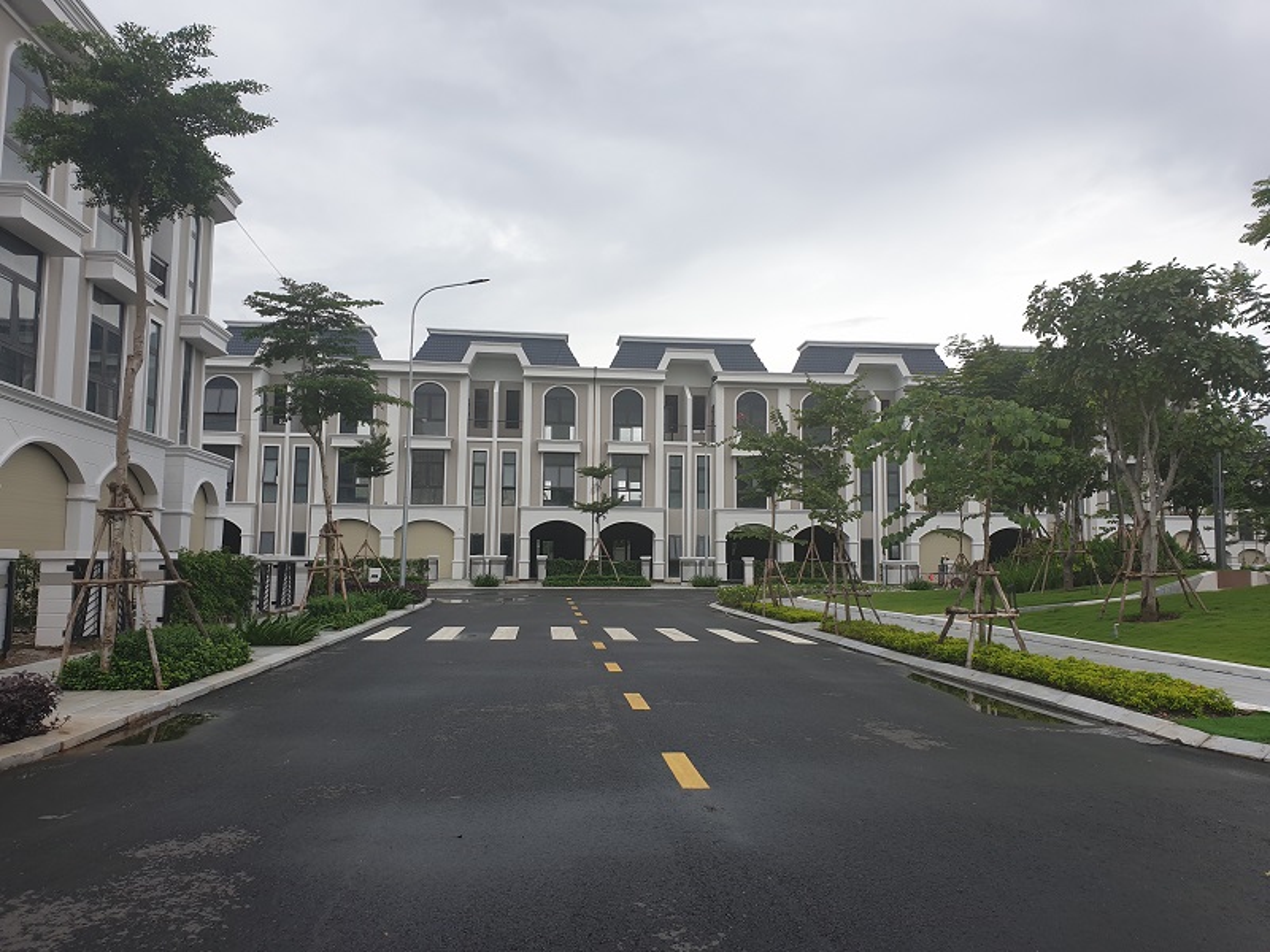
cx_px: 635
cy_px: 476
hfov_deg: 67.3
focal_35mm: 26
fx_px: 954
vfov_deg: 53.1
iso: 50
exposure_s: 1/1115
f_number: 2.4
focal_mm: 4.3
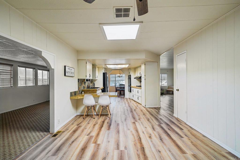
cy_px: 80
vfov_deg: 73.7
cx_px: 120
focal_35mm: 16
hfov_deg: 96.8
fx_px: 107
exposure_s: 1/30
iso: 400
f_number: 8
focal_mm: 16
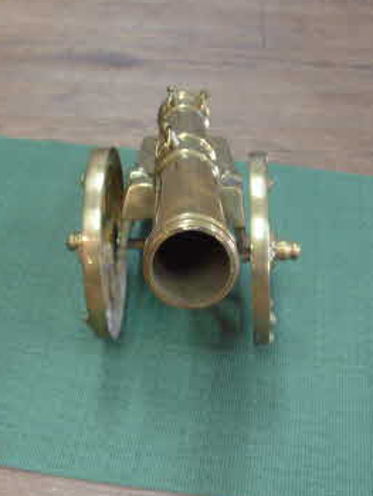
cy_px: 257
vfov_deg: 38.2
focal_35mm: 50
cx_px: 203
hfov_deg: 29.1
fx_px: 717
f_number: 2.8
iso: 200
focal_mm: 5.8
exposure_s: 1/20
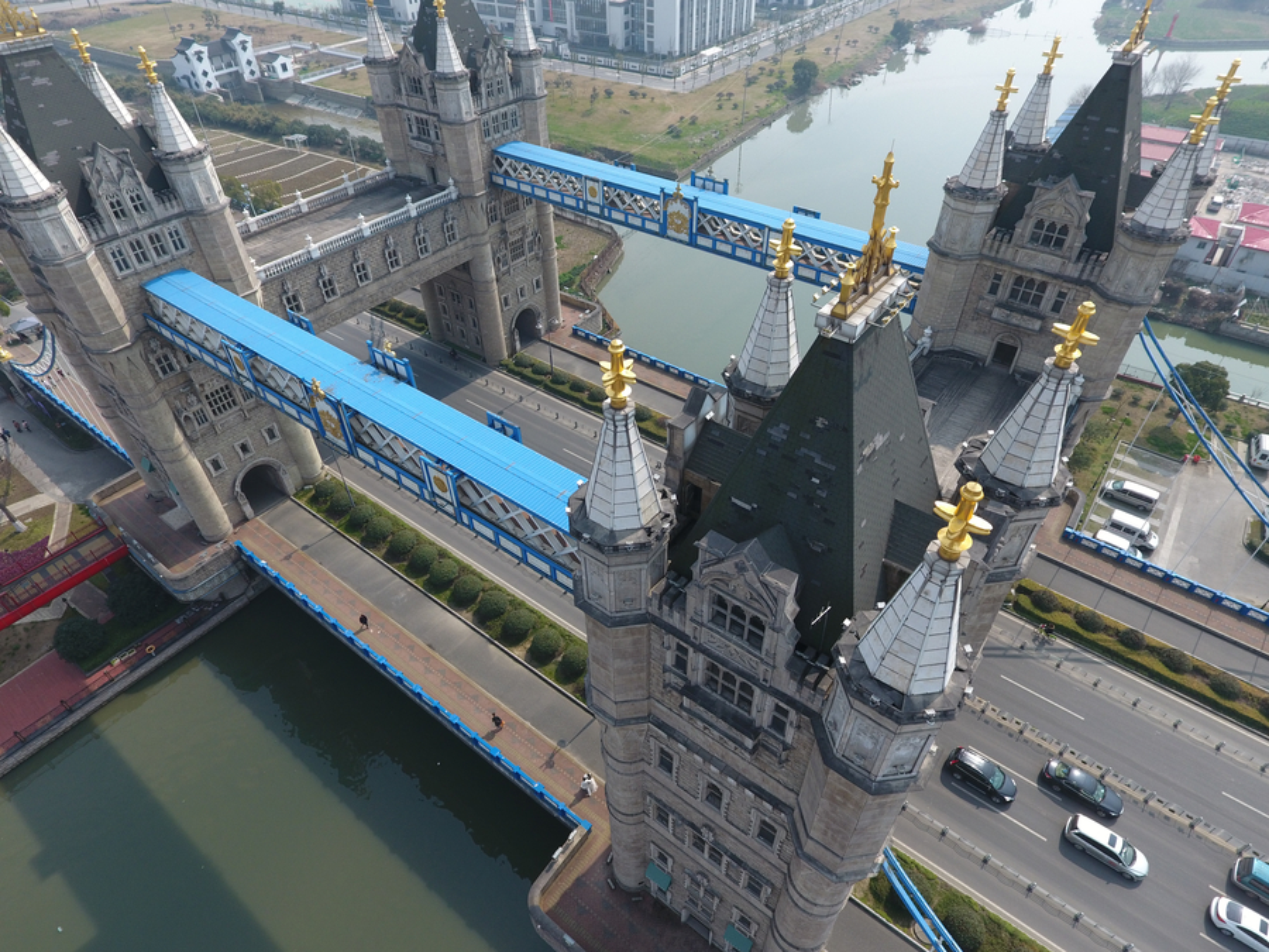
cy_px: 476
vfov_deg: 66.0
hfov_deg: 81.7
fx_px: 733
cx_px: 634
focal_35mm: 20
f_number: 2.8
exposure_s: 1/654
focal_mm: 3.61
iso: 100
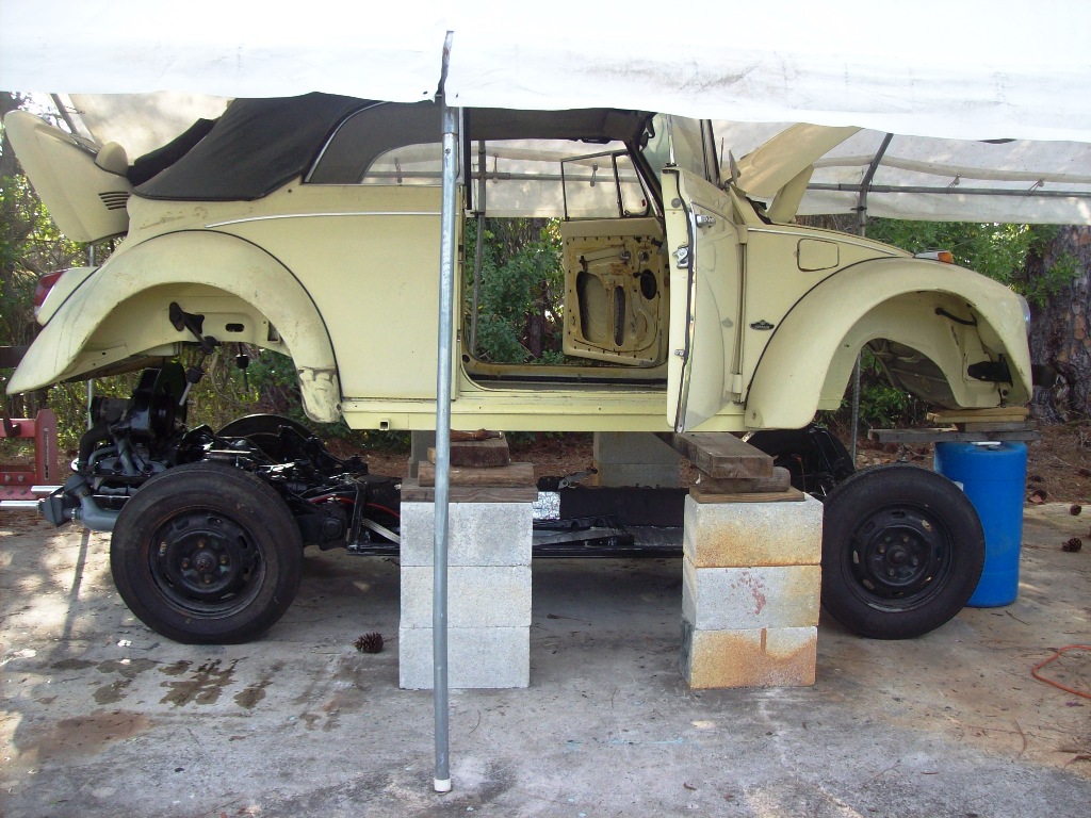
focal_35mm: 36
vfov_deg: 39.7
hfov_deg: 51.4
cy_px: 409
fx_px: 1135
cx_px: 546
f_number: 2.7
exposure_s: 1/221
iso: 80
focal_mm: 6
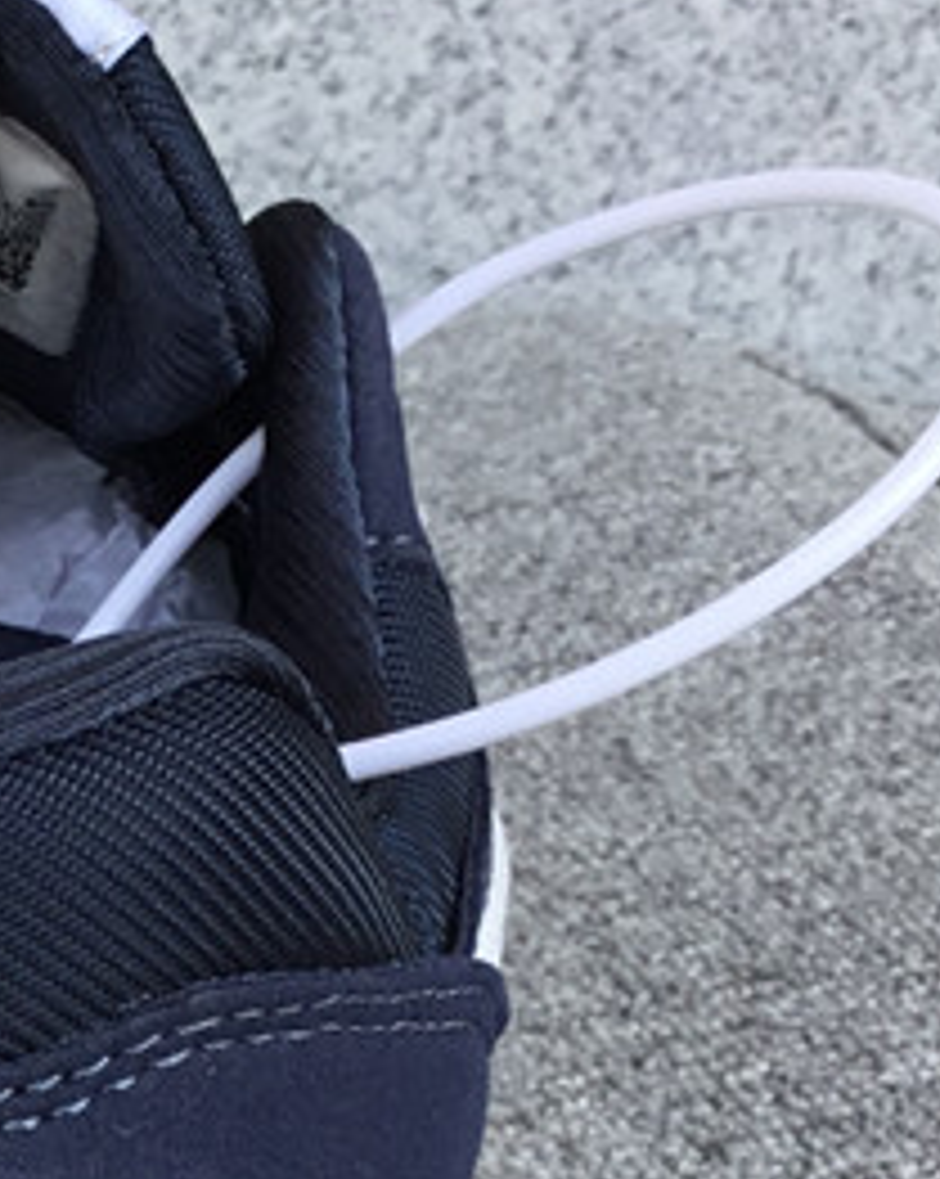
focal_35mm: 104
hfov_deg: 13.8
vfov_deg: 18.2
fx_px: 3623
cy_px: 1060
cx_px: -531
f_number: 2.4
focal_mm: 3.3
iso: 25
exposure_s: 1/181
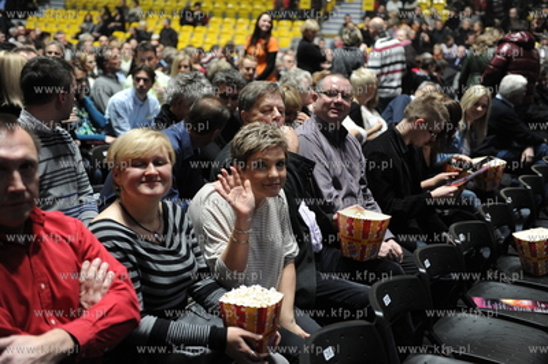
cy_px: 182
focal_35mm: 48
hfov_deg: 41.1
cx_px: 274
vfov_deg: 28.0
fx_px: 730
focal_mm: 48
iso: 2500
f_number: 2.8
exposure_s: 1/60
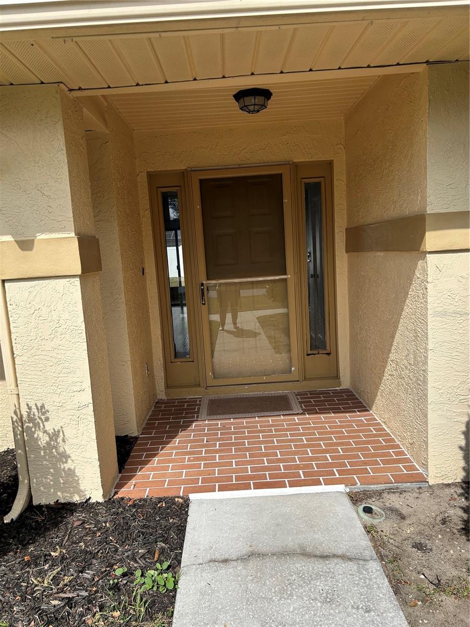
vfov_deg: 67.3
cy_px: 314
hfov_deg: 53.1
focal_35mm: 26
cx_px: 235
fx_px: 471
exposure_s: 1/3077
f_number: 1.5
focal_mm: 5.7
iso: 50
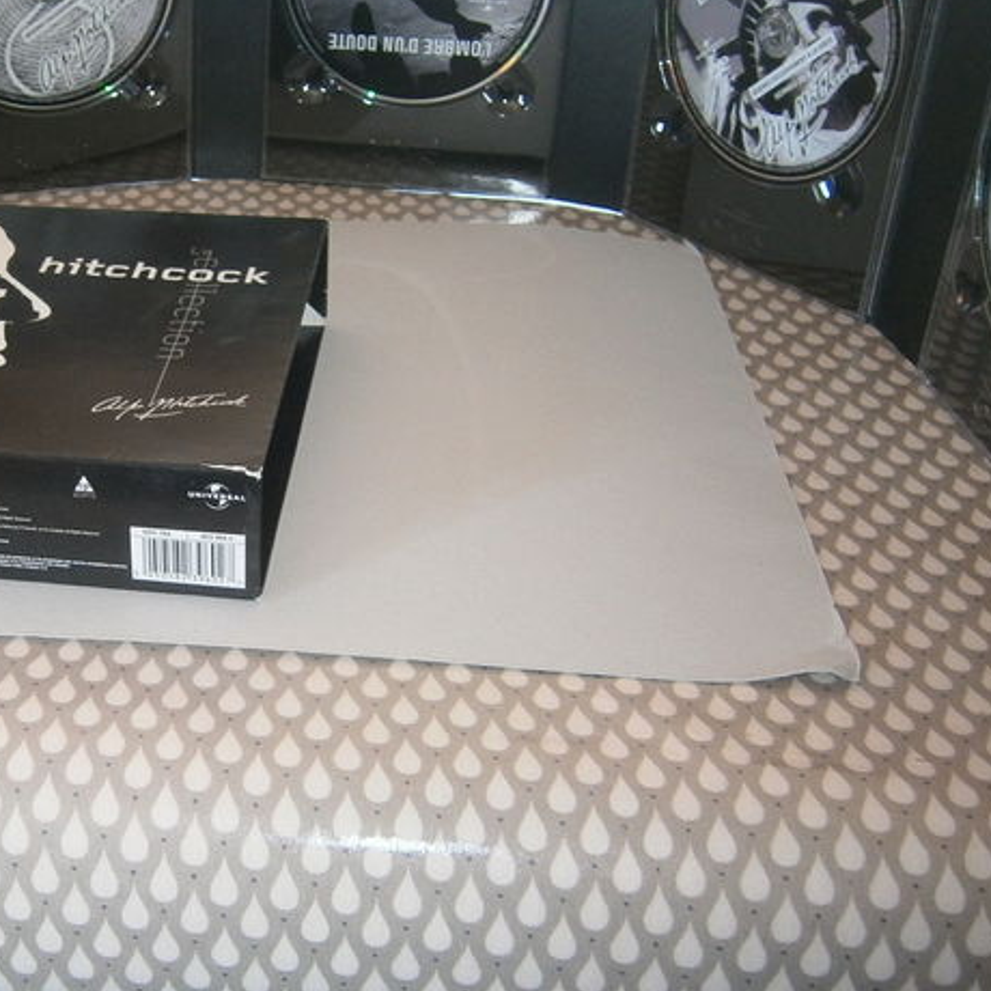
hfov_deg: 32.7
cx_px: 151
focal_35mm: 50
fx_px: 1619
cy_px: 541
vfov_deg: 34.0
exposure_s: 1/30
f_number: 2.8
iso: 125
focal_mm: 4.7
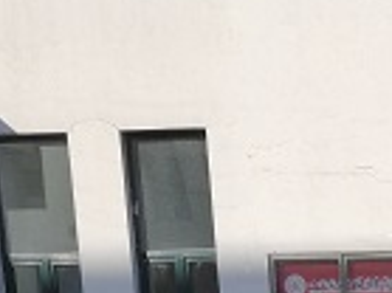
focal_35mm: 120
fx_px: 1358
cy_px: 566
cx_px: 626
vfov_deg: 11.3
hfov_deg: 15.0
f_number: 2.2
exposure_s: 1/861
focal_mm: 3.81
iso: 50
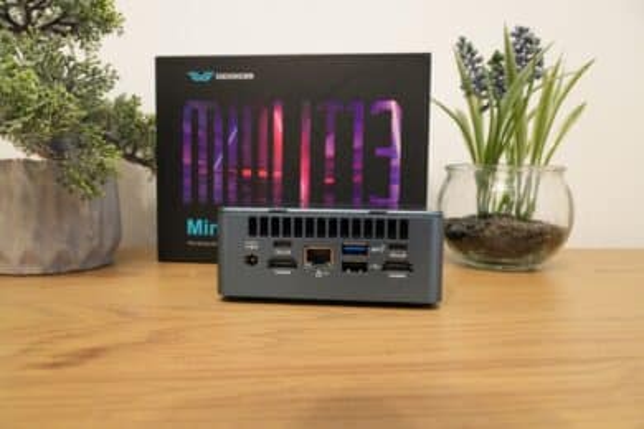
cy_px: 214
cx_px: 322
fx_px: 447
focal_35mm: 25
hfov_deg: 71.5
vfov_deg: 51.3
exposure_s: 1/25
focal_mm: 25
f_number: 9
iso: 6400
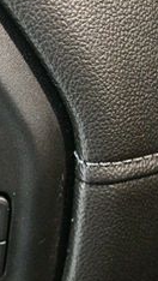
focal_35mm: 103
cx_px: -117
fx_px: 765
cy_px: 185
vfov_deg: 20.7
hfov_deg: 11.1
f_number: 4
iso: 10000
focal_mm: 24
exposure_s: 1/60
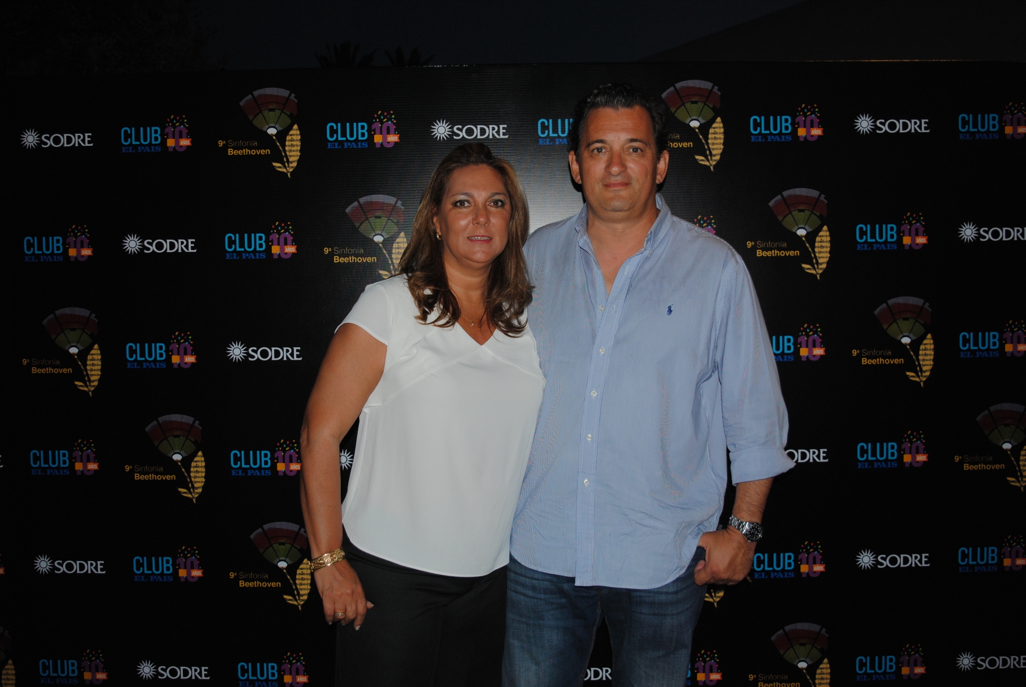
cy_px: 344
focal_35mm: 33
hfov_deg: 57.2
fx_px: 942
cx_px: 513
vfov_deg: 40.1
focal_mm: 22
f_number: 3.8
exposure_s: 1/60
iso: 200
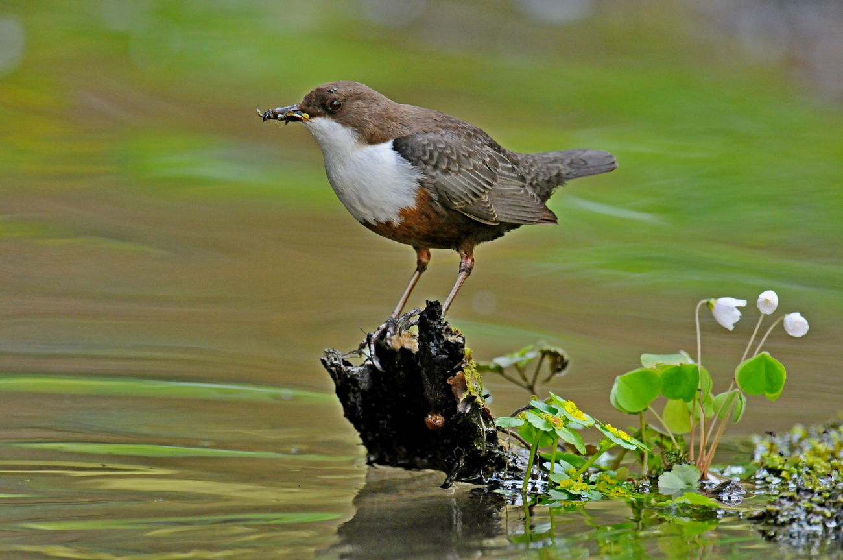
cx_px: 422
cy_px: 280
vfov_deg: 1.5
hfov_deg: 2.3
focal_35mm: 900
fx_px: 21046
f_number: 4
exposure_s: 1/320
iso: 1000
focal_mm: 600
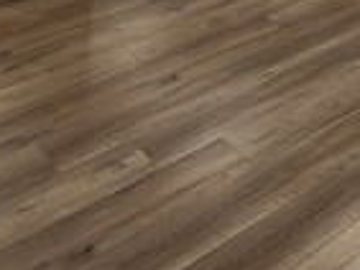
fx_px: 614
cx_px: 421
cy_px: -74
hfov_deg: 28.8
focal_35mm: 59
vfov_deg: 22.4
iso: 80
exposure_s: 1/120
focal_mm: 2.2
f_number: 2.2
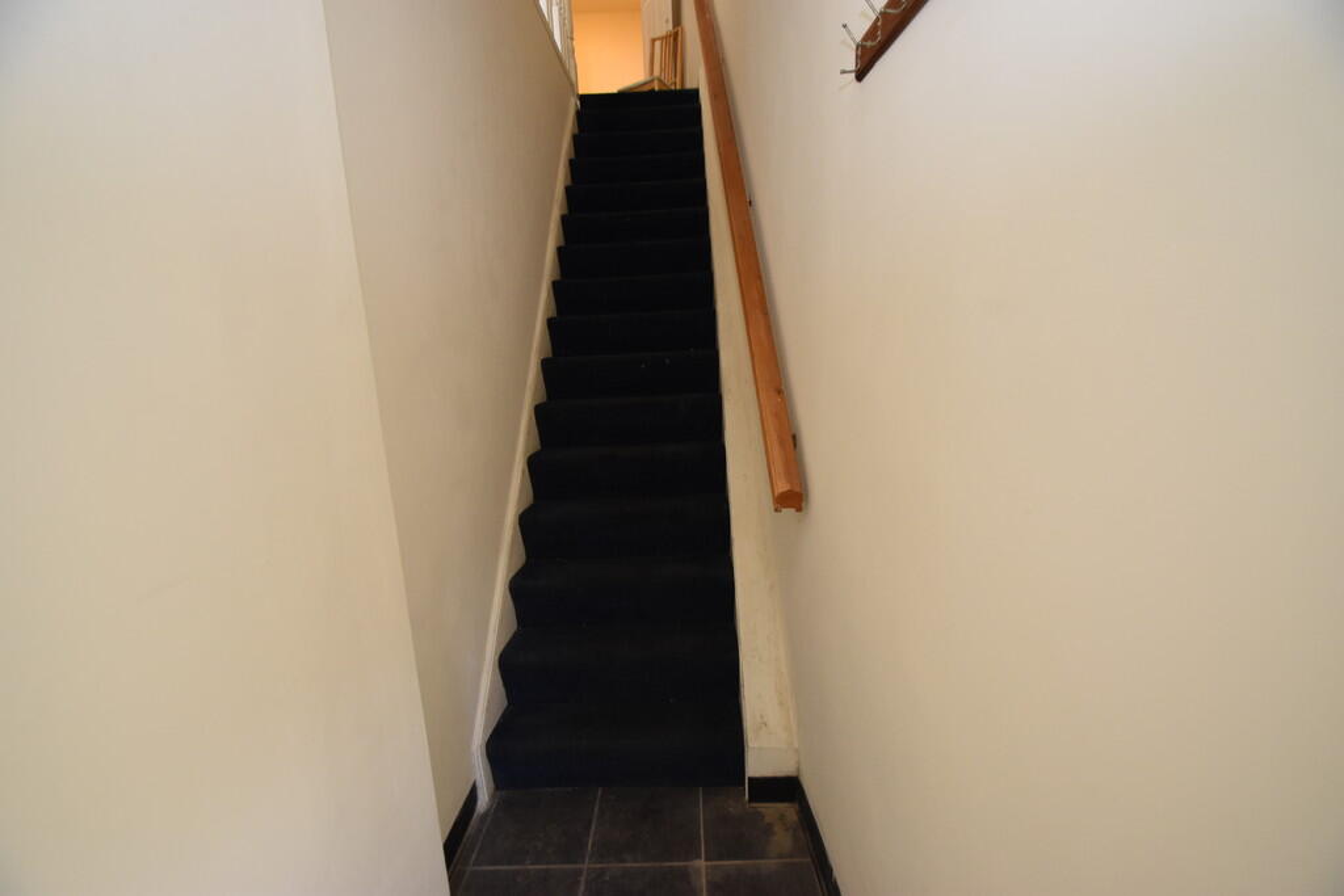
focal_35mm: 15
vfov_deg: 77.3
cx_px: 672
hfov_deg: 100.4
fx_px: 560
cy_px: 448
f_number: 3.5
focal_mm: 10
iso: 1100
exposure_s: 1/60
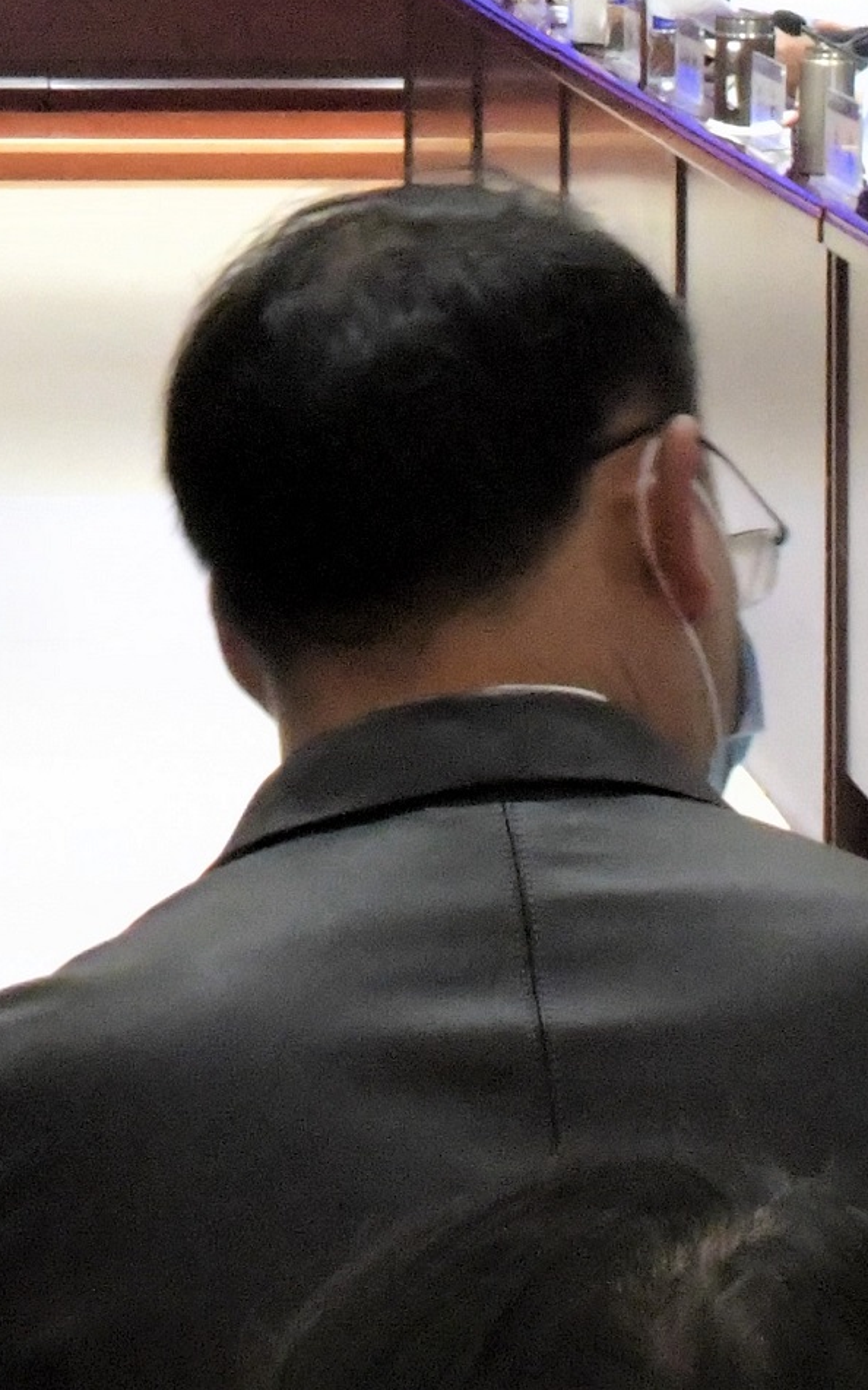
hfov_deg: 8.7
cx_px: 129
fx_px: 5680
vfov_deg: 13.4
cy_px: -501
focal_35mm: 150
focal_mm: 28
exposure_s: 1/30
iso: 9000
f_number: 22
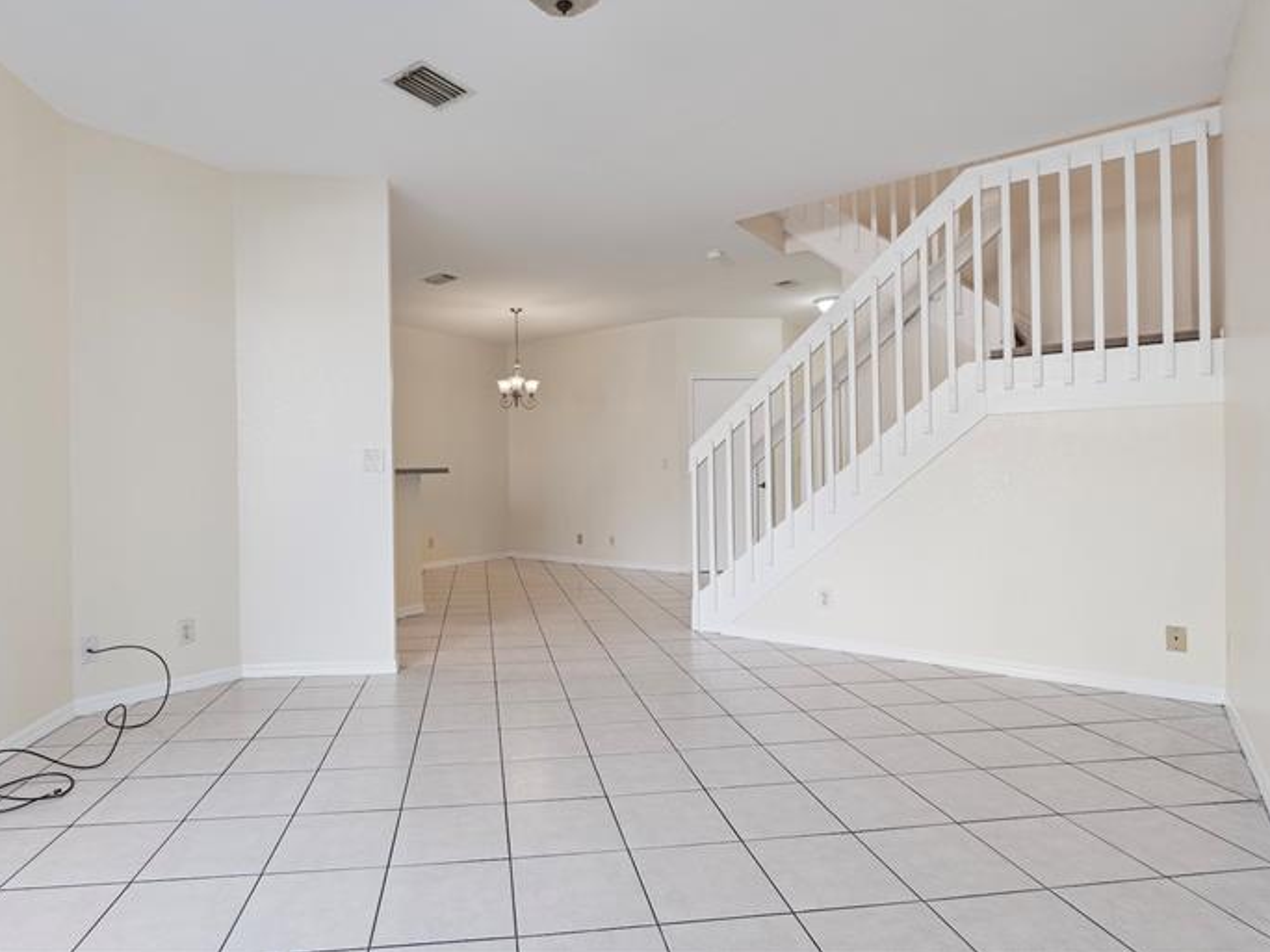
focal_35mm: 19
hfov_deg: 85.6
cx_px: 557
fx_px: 681
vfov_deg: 69.9
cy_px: 461
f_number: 9.5
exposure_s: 1/3
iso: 100
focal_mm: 11
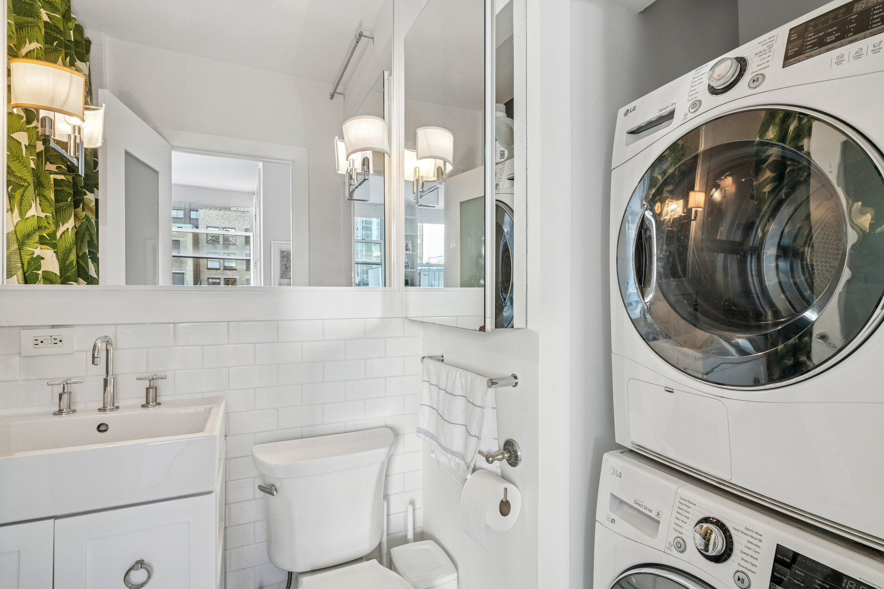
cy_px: 294
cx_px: 442
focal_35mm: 18
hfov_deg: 90.0
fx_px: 442
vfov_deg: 67.4
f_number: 11
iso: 100
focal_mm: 18
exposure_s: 1
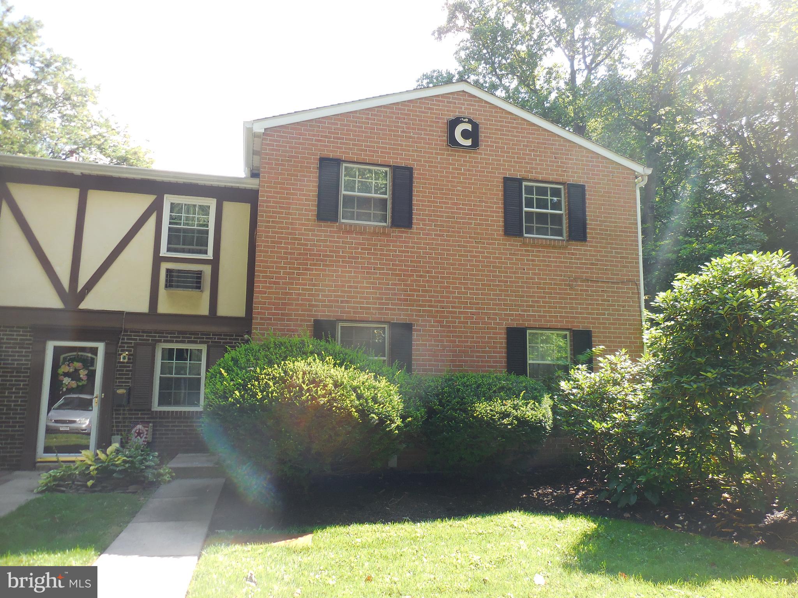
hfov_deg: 69.4
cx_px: 399
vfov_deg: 54.9
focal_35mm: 25
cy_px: 299
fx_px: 576
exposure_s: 1/100
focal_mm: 4.5
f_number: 3.7
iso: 125
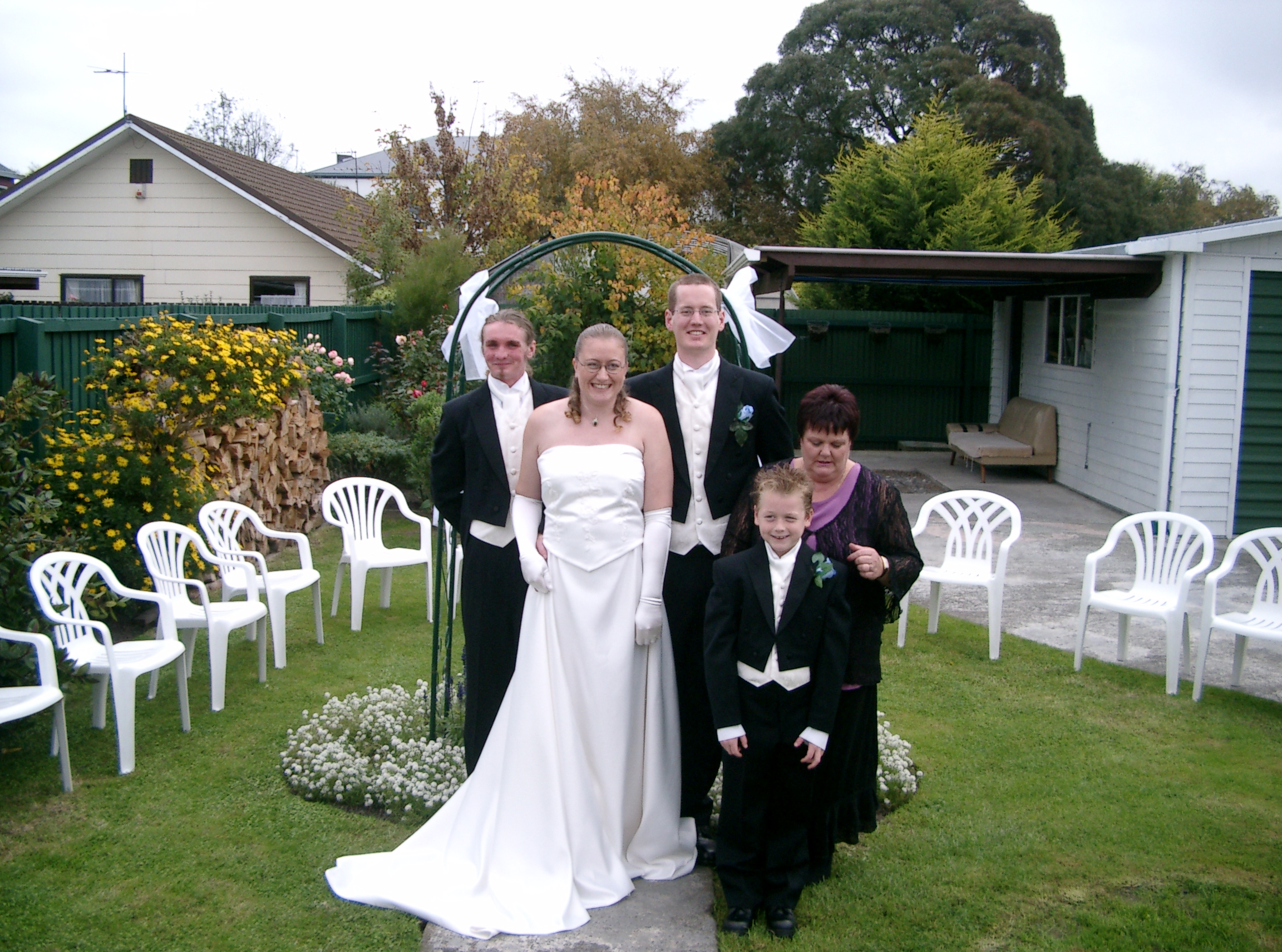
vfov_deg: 38.5
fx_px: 1366
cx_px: 641
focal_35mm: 37
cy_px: 476
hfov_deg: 50.3
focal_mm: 7.6
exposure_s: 1/400
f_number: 2.6
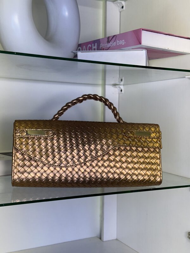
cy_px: 126
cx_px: 95
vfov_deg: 39.7
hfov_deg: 30.3
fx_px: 351
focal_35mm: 48
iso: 64
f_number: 1.78
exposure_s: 1/267
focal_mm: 6.86
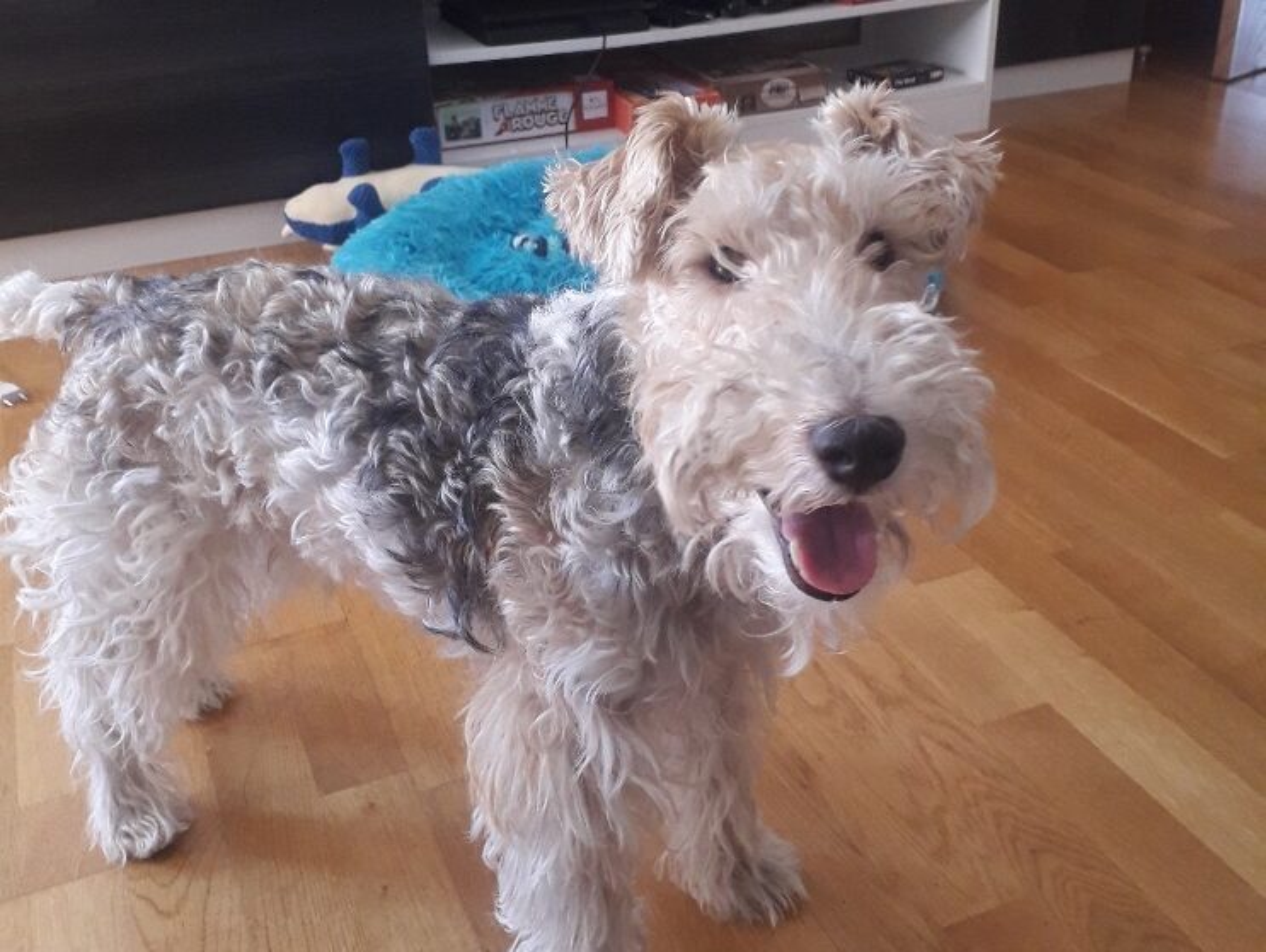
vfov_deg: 51.4
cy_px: 476
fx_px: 989
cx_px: 633
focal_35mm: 27
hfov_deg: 65.3
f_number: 1.9
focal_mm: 3.6
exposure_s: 1/25
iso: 160
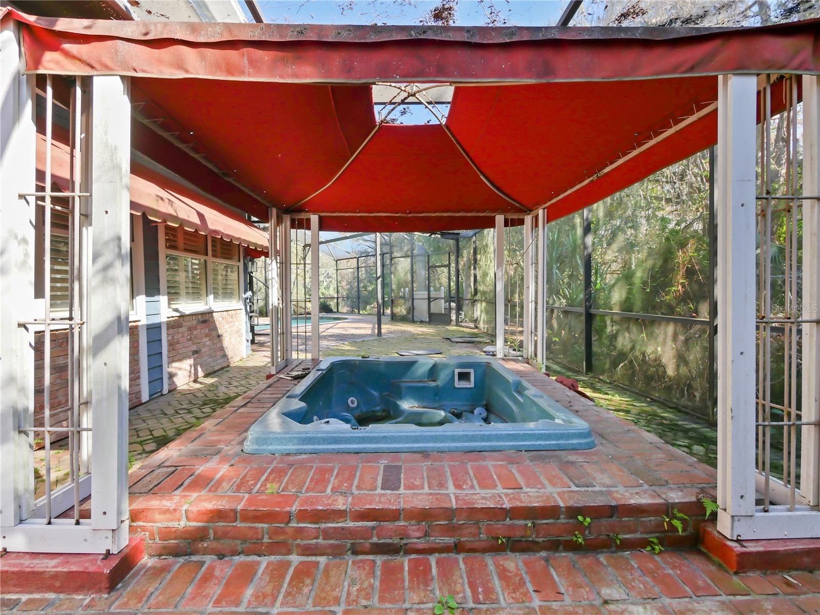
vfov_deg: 85.7
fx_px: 332
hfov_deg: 102.1
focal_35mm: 14
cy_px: 308
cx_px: 410
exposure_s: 1/160
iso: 200
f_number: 5
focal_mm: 7
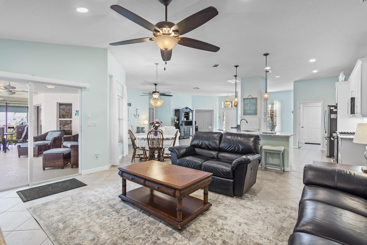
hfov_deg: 95.0
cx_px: 184
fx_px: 168
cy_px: 122
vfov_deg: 72.1
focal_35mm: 16
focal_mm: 11
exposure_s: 1/13
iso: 320
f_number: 6.3
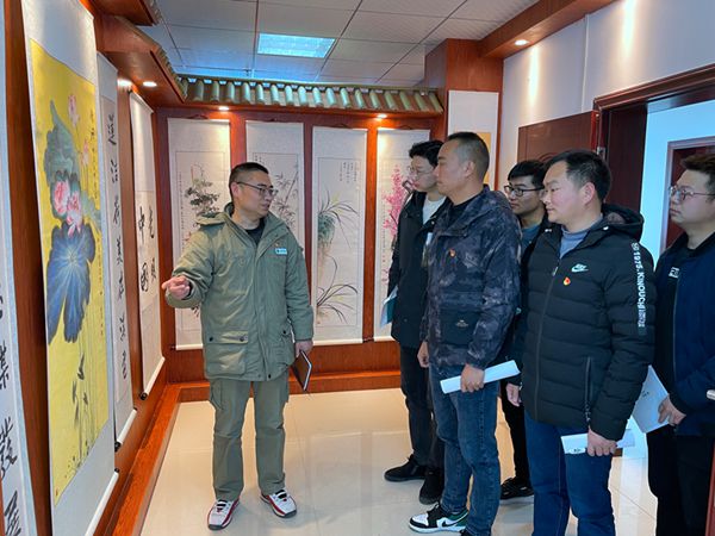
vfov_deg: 53.1
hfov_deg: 67.3
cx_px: 358
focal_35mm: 26
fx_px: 537
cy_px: 268
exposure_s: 1/50
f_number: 1.6
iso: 100
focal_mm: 4.2
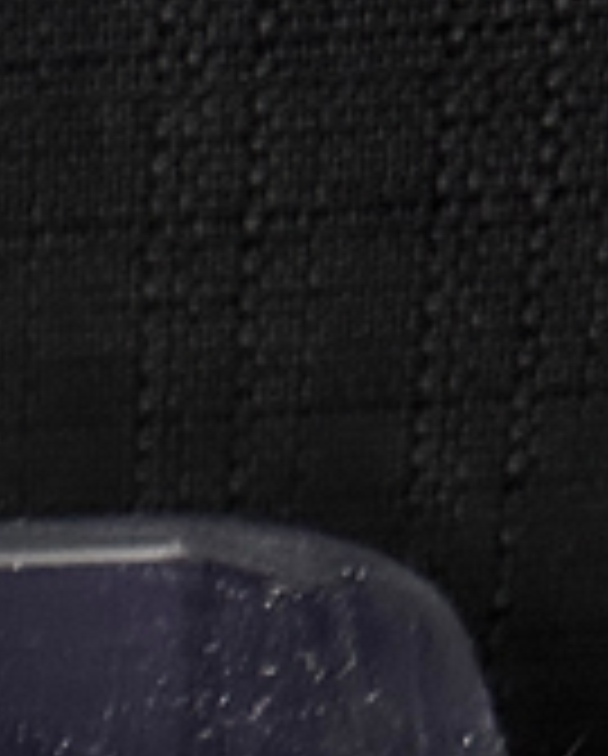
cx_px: -680
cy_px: 2344
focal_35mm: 167
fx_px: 3746
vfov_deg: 9.1
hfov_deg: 8.7
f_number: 1.78
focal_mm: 6.86
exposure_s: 1/111
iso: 250
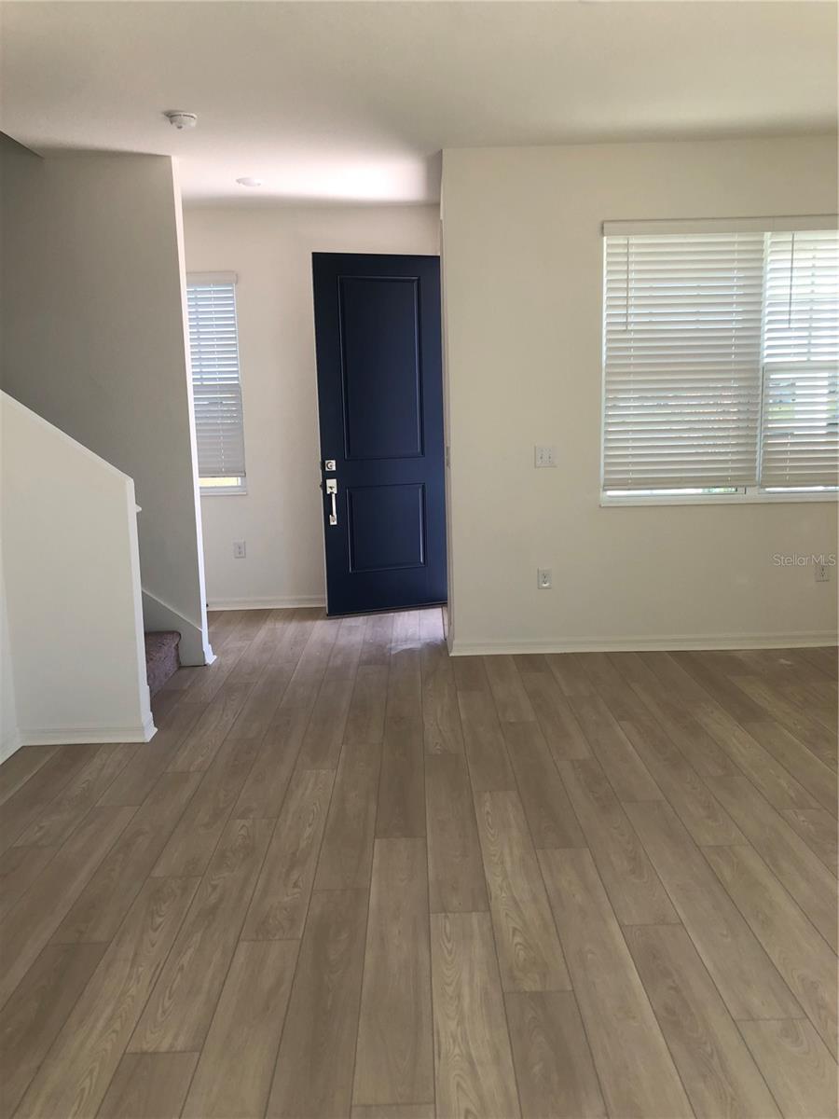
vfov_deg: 63.4
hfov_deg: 49.7
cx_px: 420
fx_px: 905
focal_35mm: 28
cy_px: 560
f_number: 1.8
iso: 20
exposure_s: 1/145
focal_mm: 3.99
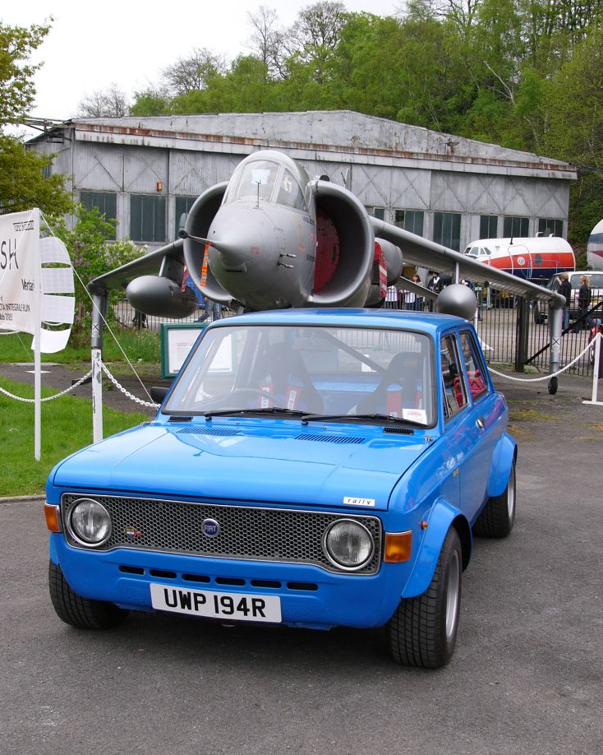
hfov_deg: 30.2
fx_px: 1116
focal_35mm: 50
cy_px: 355
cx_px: 301
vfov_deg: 37.3
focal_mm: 7.8
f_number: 4
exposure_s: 1/100
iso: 50
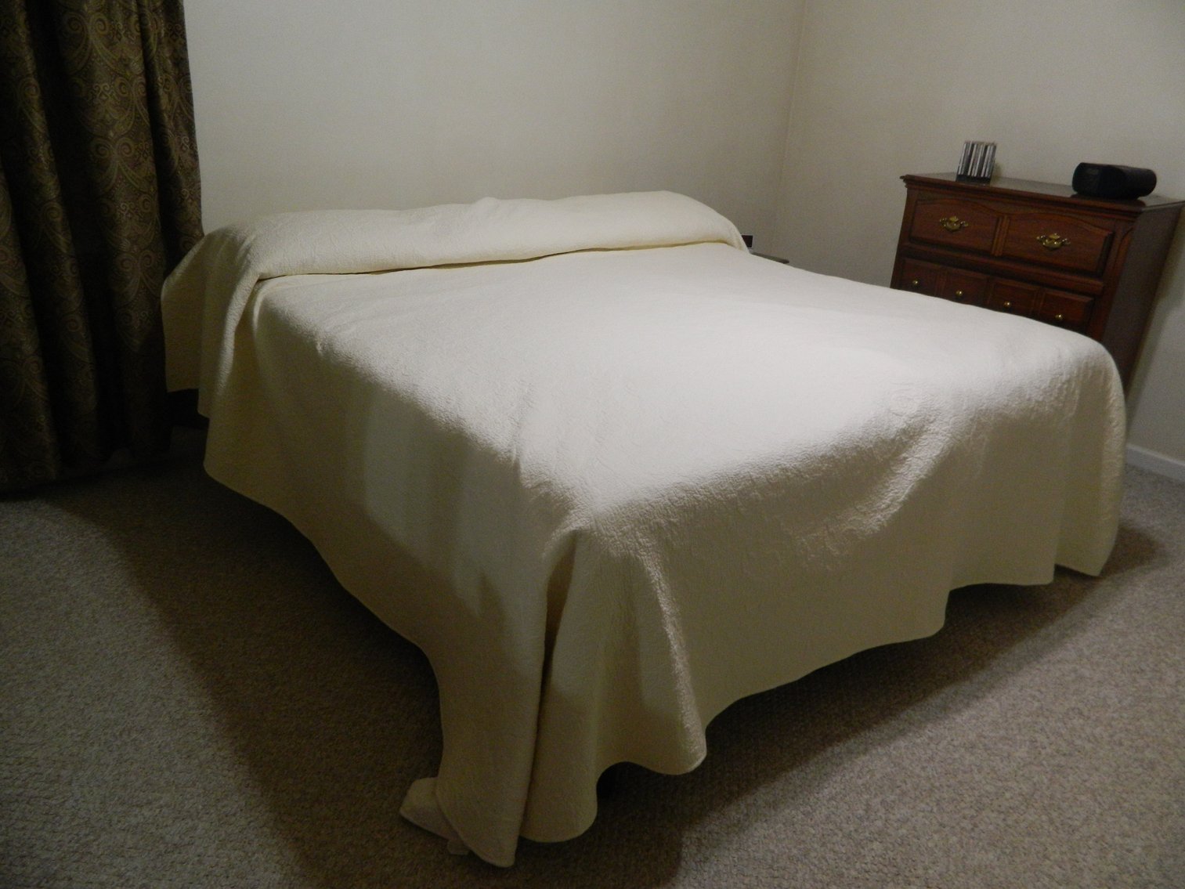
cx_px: 592
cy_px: 444
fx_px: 856
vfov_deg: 54.9
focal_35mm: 25
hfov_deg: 69.4
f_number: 3.1
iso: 280
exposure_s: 1/30
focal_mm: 4.5
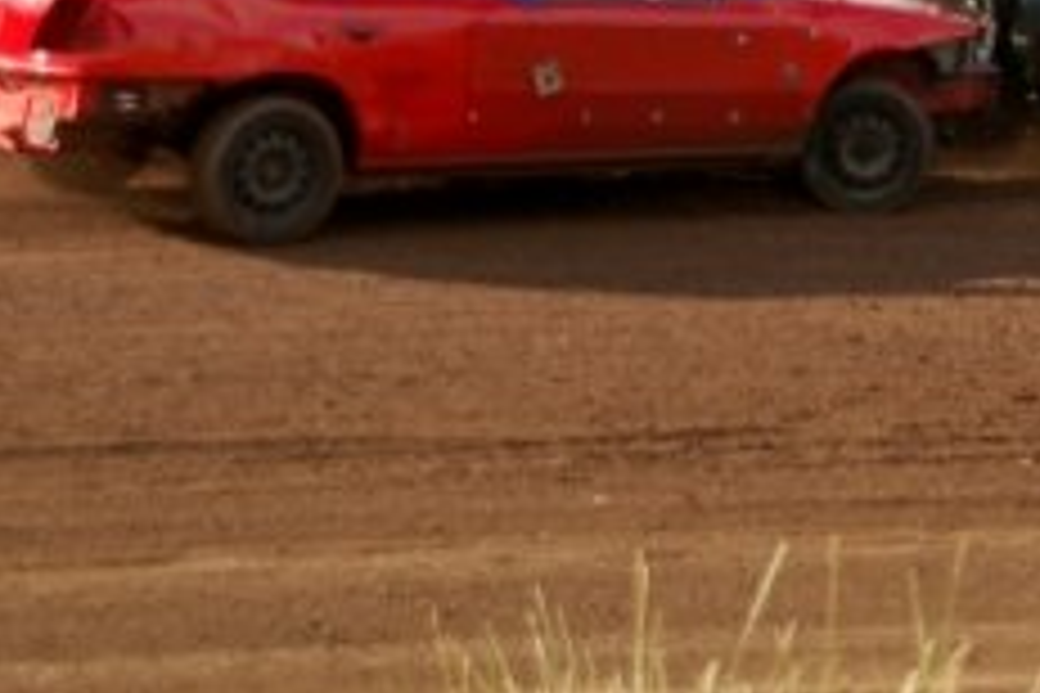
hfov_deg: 12.2
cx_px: 1135
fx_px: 4795
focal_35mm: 166
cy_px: -238
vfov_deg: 8.1
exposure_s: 1/640
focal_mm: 40
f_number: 4.8
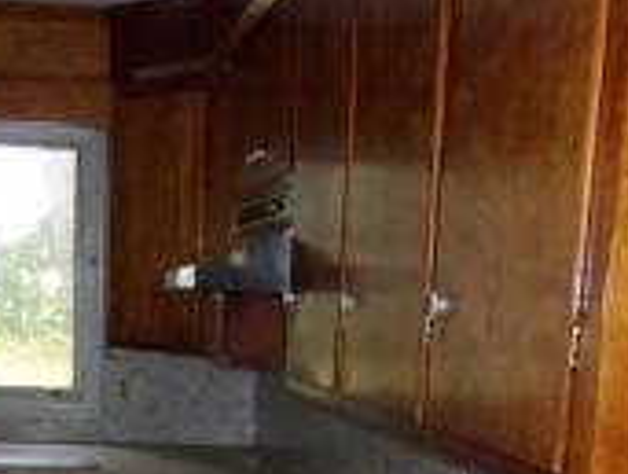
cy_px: 511
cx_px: 213
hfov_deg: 30.5
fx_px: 1145
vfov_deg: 22.2
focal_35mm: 63
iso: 200
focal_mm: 4.9
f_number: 3
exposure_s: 1/34
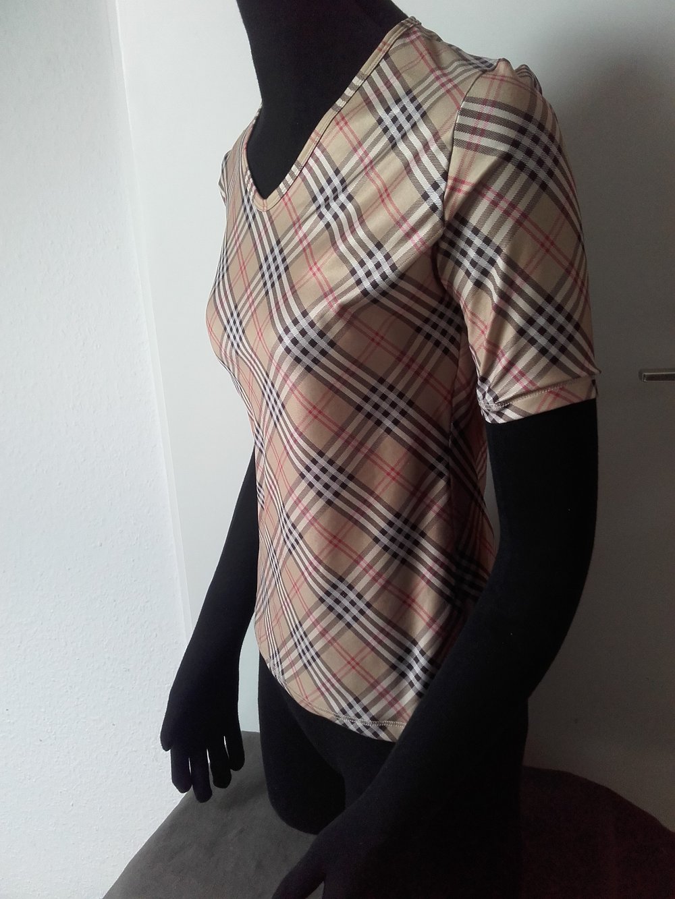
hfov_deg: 45.4
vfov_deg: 58.3
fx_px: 806
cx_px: 338
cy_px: 450
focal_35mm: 31
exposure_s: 1/33
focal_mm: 3.31
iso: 70
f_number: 2.2
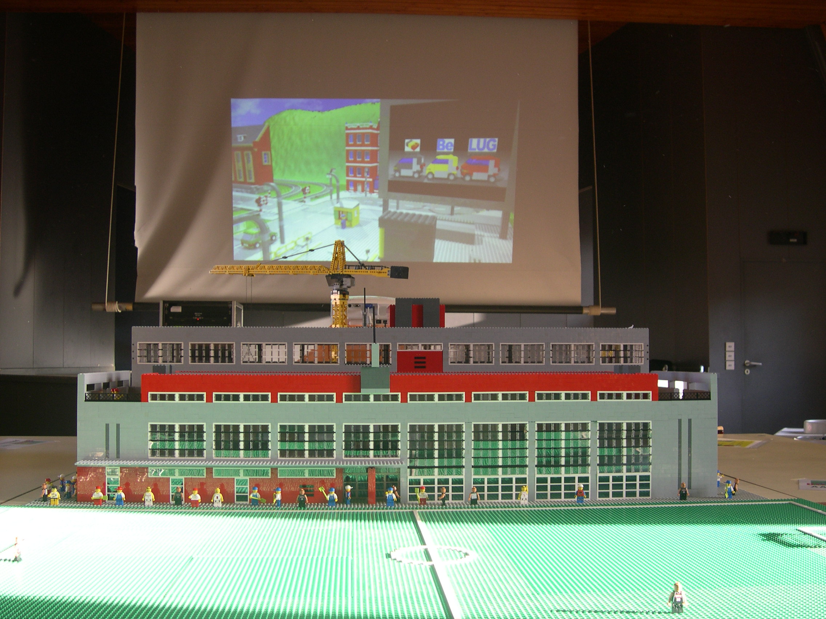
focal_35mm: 38
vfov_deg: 37.7
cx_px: 413
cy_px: 310
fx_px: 907
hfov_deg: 49.0
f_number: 2.8
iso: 100
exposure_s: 1/31.6
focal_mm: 8
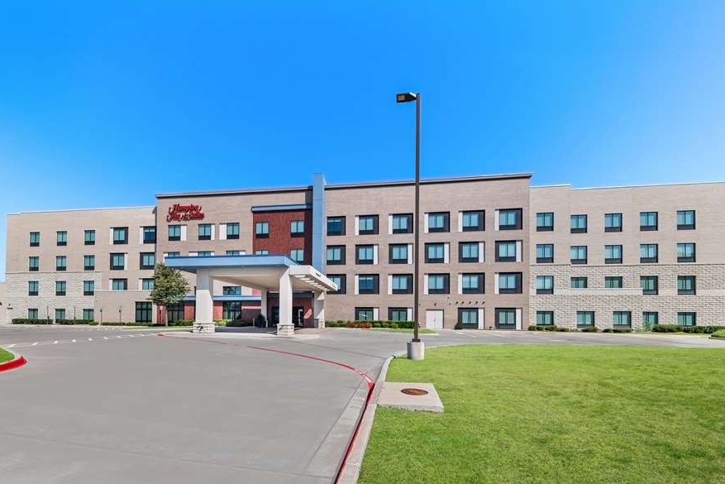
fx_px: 282
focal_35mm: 14
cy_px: 223
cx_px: 340
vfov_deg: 81.1
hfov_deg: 104.1
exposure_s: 1/1000
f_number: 8
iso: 200
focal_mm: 12
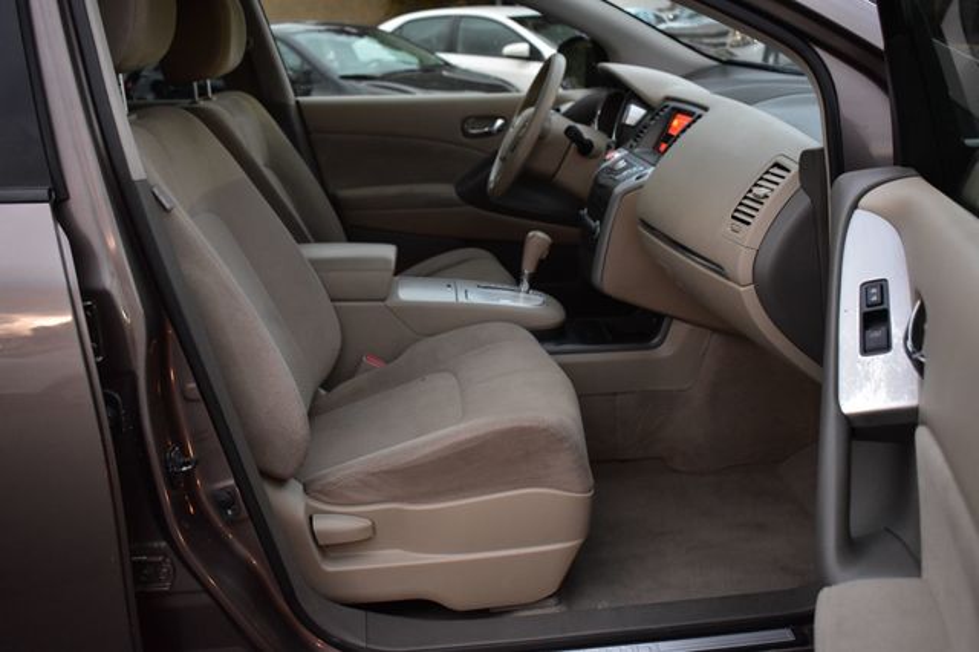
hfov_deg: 53.2
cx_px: 490
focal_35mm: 36
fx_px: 978
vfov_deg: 36.8
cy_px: 326
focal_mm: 24
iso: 1600
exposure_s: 1/15
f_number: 4.5
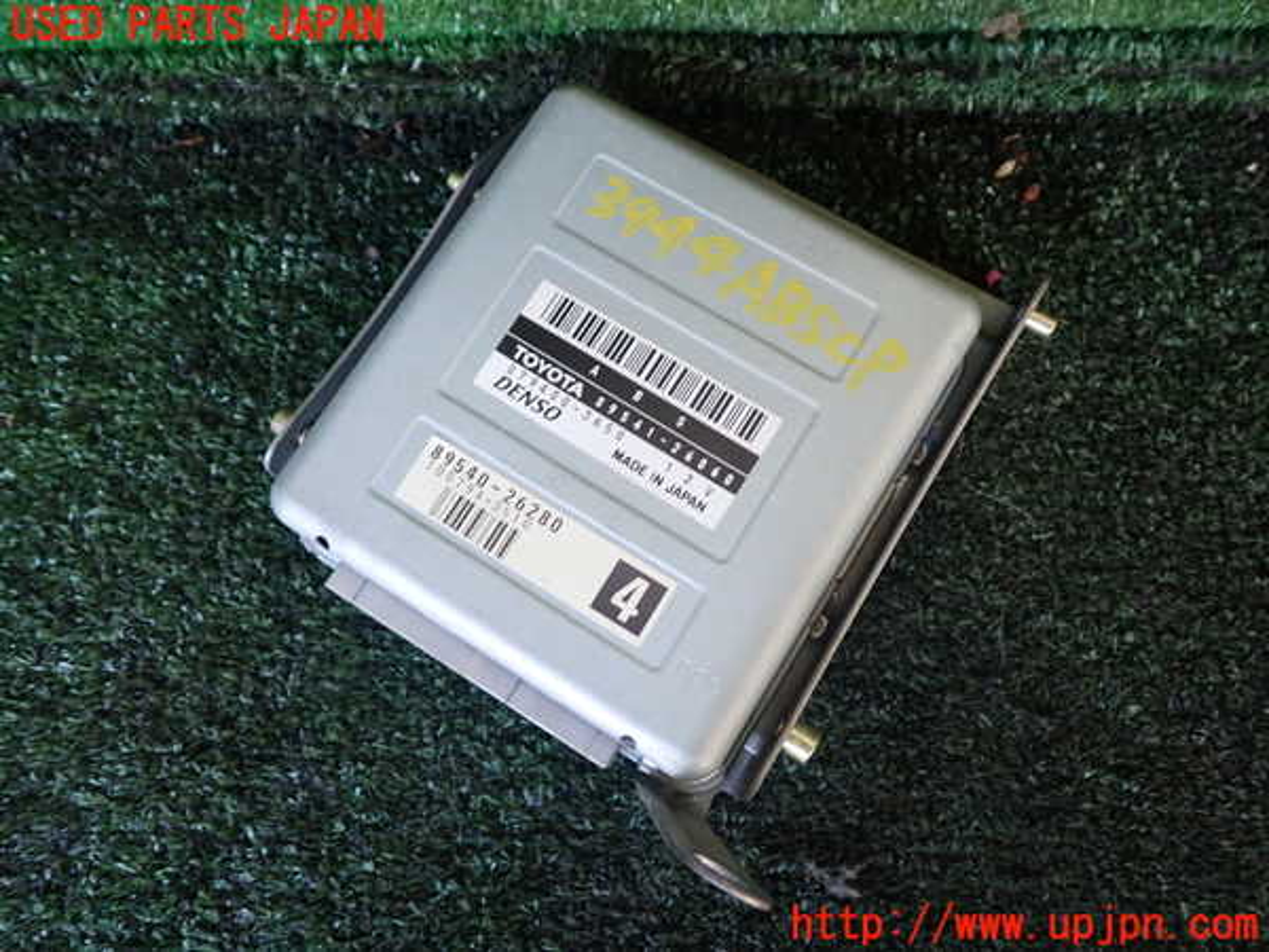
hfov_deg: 60.0
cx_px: 634
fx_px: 1100
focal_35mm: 30
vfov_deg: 46.8
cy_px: 476
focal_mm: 5.4
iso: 200
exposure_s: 1/40
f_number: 2.3
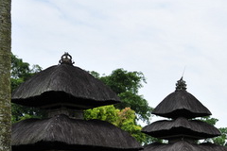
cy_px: 145
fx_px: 567
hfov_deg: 20.9
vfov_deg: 15.0
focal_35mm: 90
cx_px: 280
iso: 200
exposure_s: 1/320
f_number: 9
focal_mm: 36
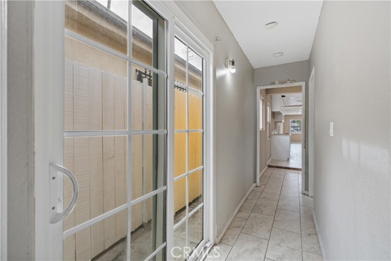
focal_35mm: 16
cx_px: 196
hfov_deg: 96.7
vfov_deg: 73.8
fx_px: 174
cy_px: 130
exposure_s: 1/40
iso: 800
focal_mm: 16
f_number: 4.5
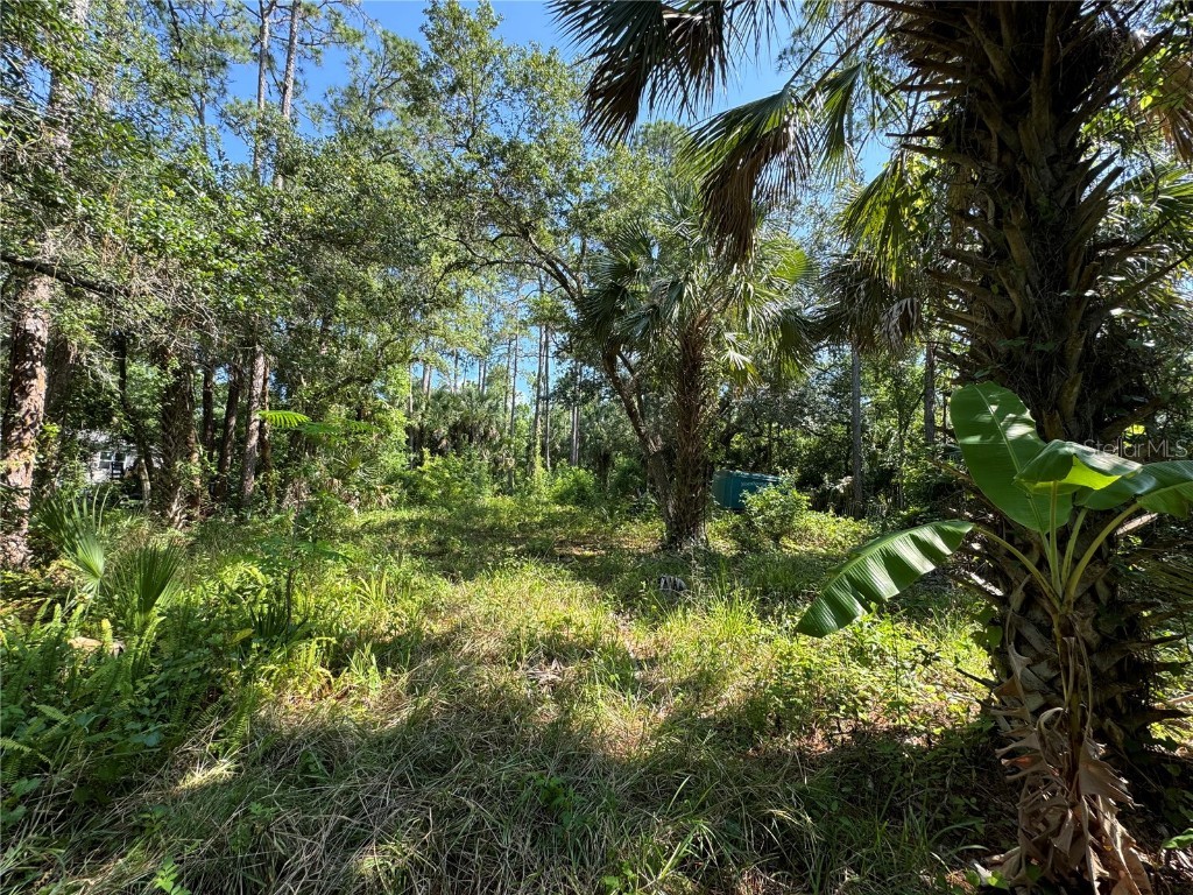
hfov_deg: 102.1
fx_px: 482
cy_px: 448
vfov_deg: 85.7
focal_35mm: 14
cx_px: 596
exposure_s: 1/289
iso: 40
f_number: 2.2
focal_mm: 2.22
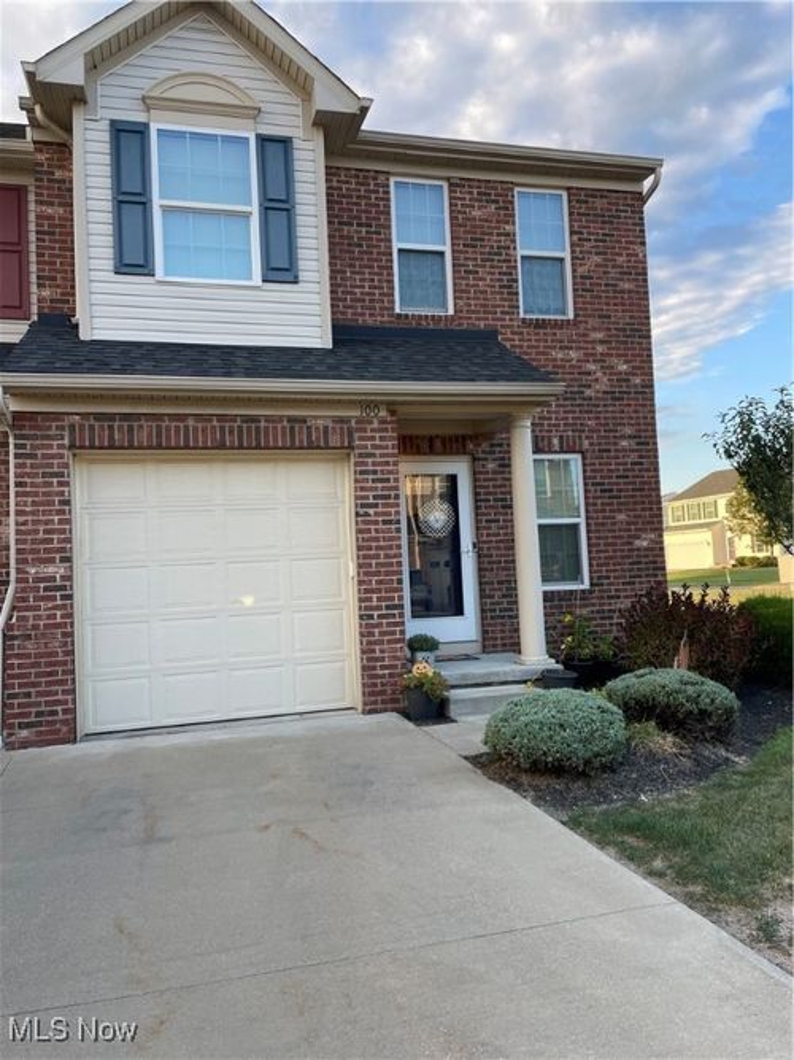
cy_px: 530
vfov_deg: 67.3
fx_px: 795
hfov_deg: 53.0
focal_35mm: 26
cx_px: 397
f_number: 1.6
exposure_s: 1/222
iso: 32
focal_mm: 4.2
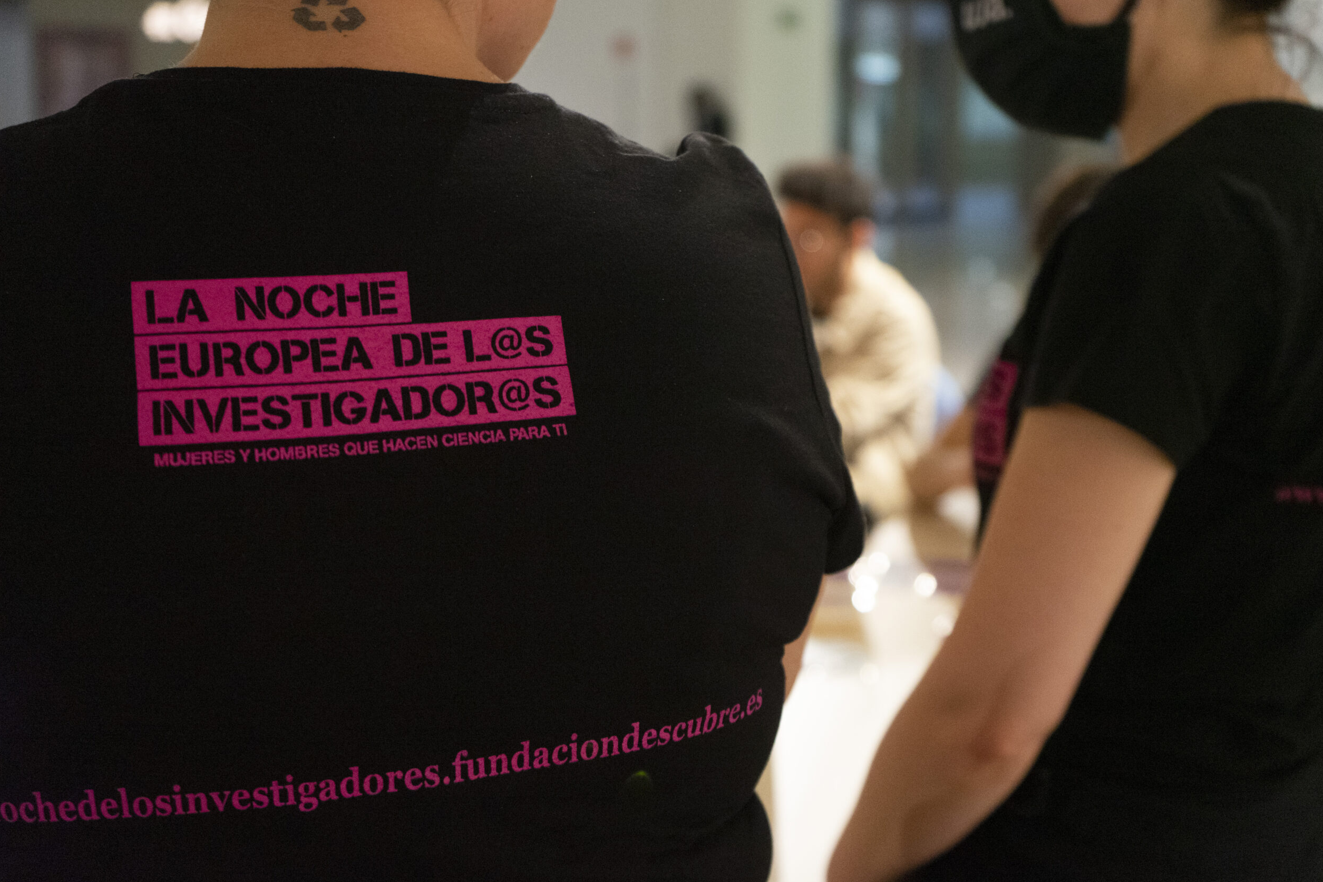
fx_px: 1874
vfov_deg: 26.5
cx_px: 673
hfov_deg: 38.9
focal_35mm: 51
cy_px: 437
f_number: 4.5
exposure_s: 1/125
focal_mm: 50
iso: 4000
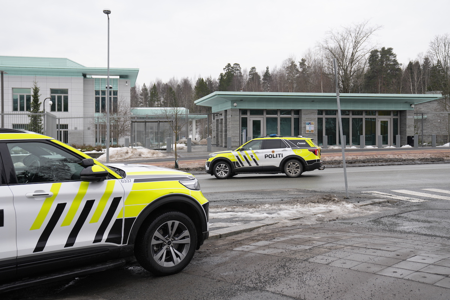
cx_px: 225
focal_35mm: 37
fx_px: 462
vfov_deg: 35.9
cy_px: 150
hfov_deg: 51.9
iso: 200
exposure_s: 1/250
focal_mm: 37
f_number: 4
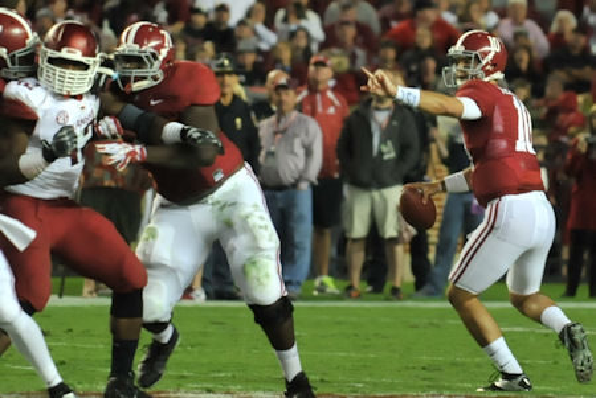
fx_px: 4971
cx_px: 298
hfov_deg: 6.9
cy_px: 199
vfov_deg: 4.6
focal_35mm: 300
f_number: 2.8
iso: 800
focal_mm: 200
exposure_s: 1/400
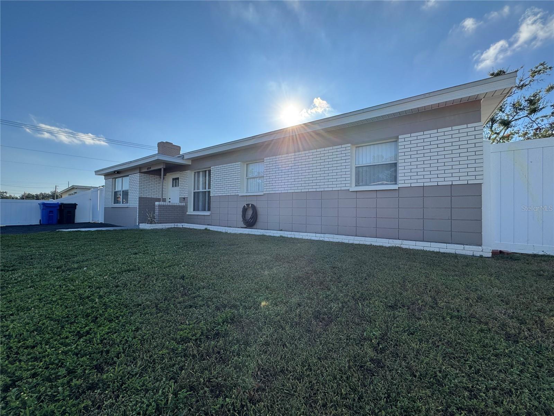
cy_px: 208
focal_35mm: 14
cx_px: 277
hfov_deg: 102.1
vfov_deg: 85.7
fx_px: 224
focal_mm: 2.22
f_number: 2.2
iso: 50
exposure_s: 1/1370
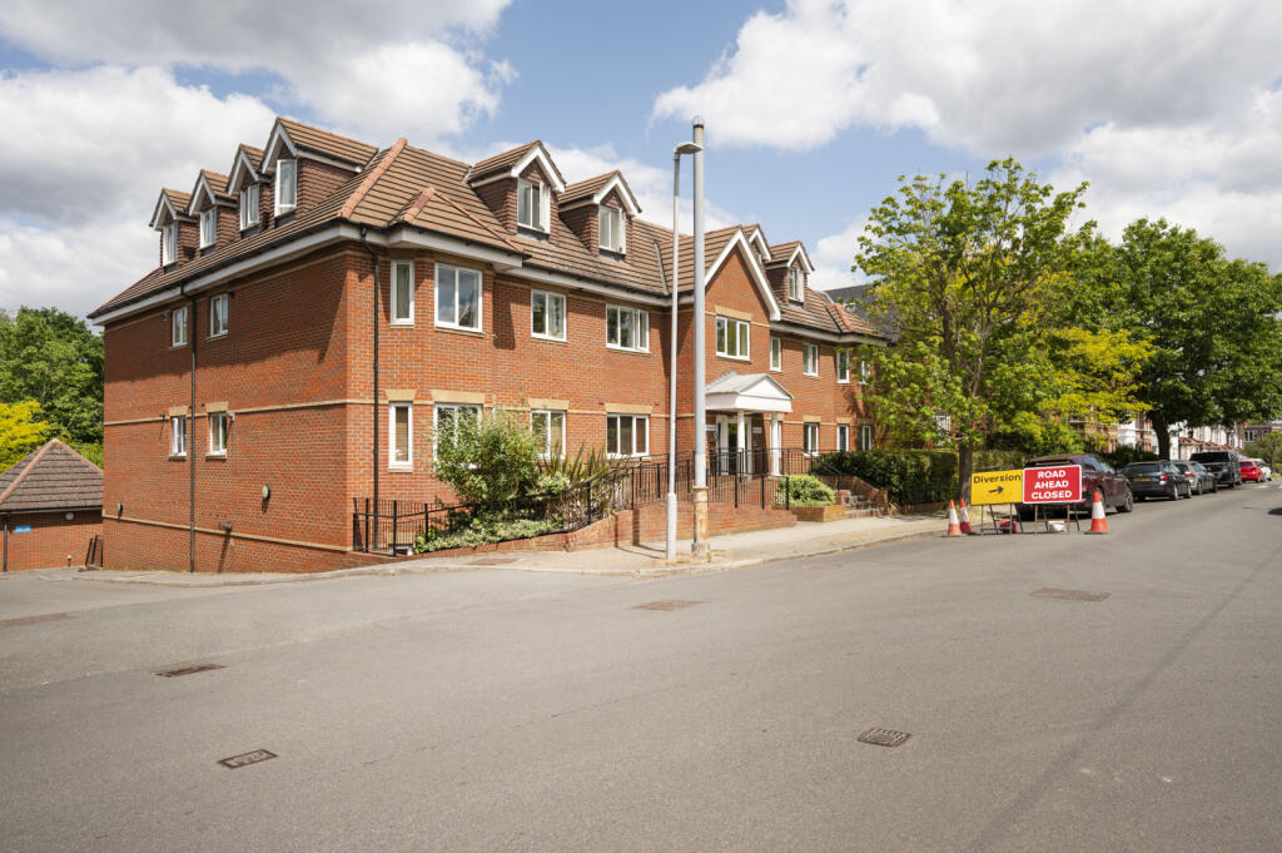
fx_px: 765
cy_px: 426
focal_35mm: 22
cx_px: 641
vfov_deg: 58.3
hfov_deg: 79.9
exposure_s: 1/640
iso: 200
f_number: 8
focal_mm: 21.5
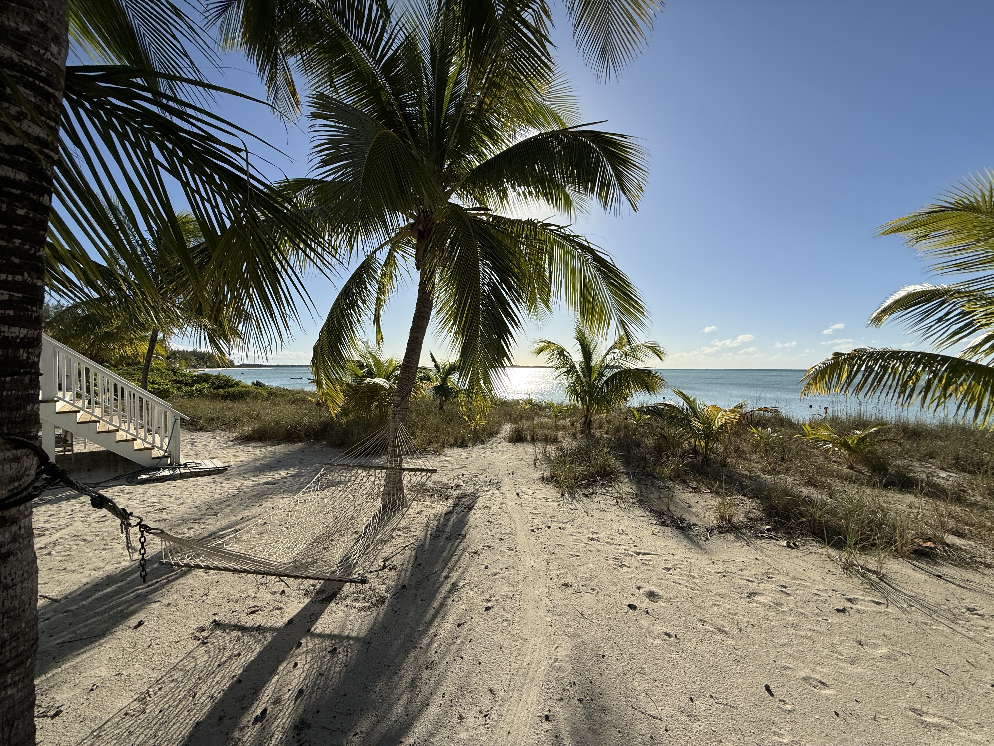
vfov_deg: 85.7
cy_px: 373
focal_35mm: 14
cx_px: 497
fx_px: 402
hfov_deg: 102.1
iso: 50
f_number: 2.2
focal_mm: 2.22
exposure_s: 1/4425
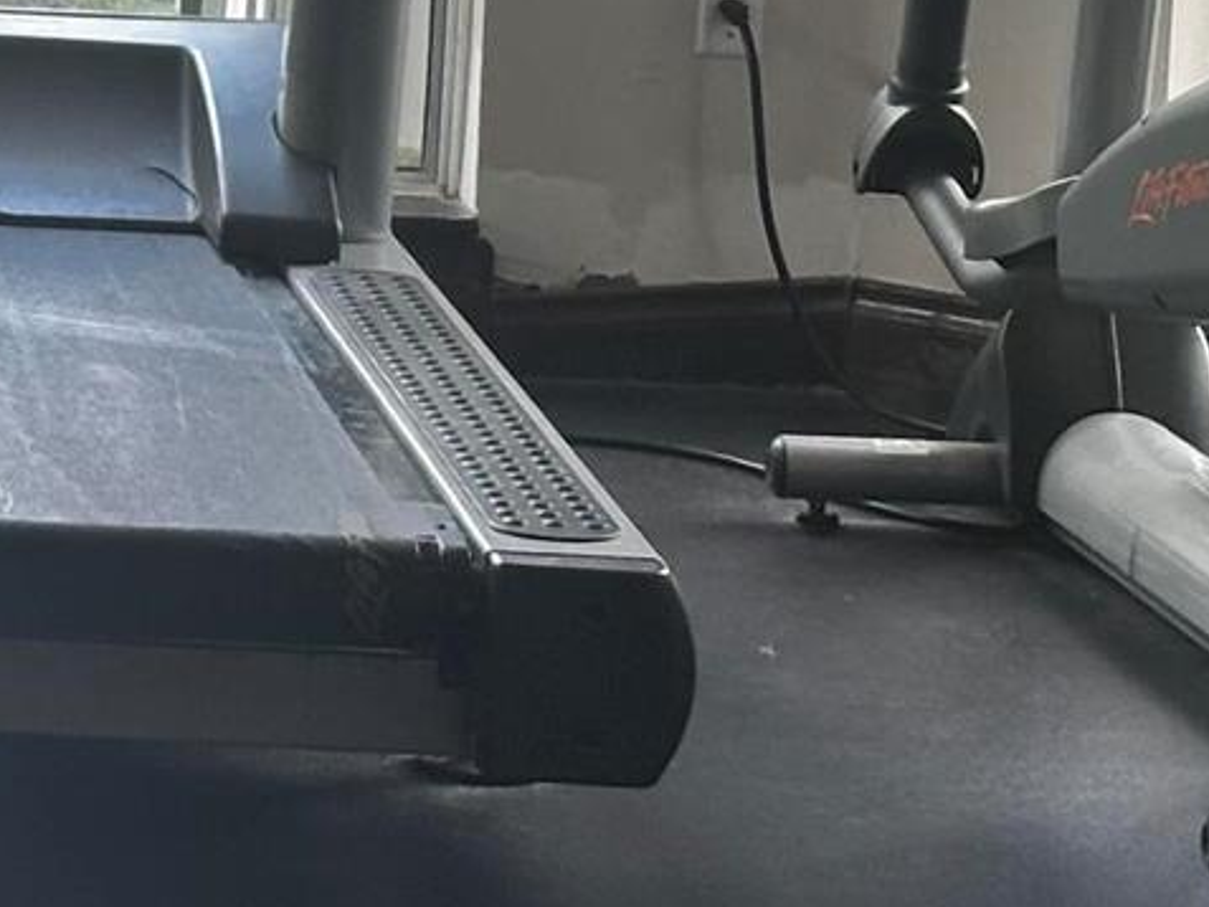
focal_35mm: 206
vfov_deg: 7.2
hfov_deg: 9.2
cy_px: -177
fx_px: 7197
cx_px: -1001
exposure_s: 1/120
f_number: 1.78
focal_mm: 6.86
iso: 50
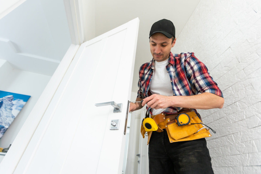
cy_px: 87
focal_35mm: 17
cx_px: 130
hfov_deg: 93.3
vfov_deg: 70.4
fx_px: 123
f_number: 2.8
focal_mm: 17
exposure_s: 1/100
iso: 160
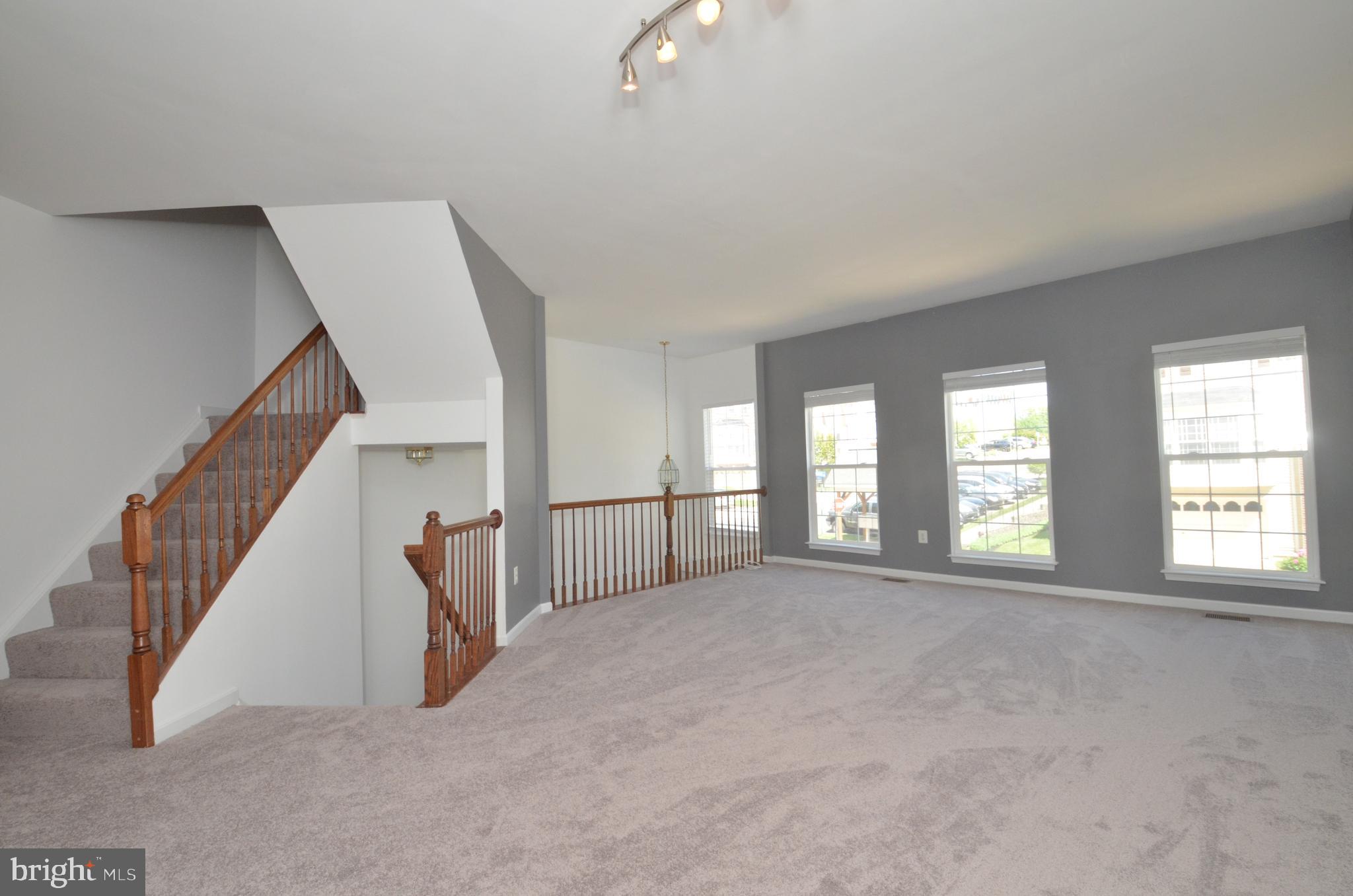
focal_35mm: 15
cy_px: 448
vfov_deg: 77.1
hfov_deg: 100.5
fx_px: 563
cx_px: 676
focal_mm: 10
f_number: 9
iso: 1000
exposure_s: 1/160
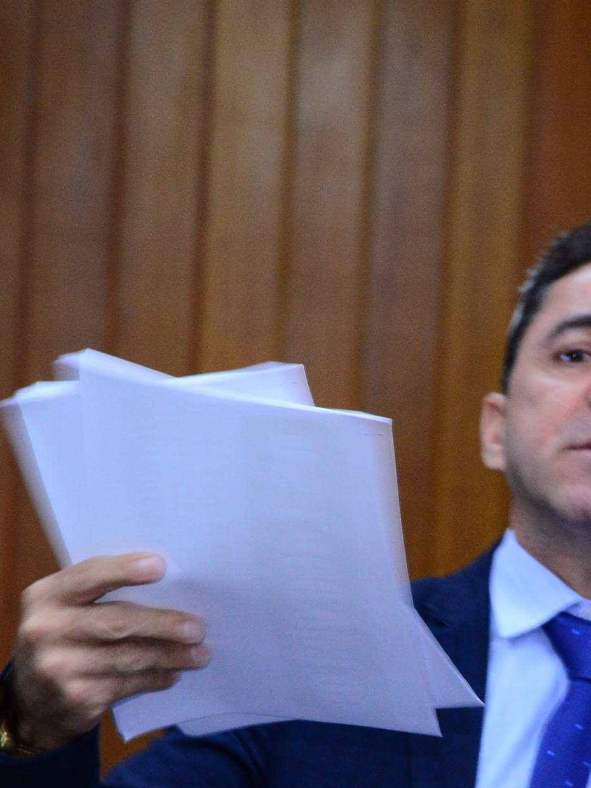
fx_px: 6374
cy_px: 609
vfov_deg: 7.1
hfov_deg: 5.3
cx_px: 599
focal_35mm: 280
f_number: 5.6
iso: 2500
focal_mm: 120
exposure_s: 1/60
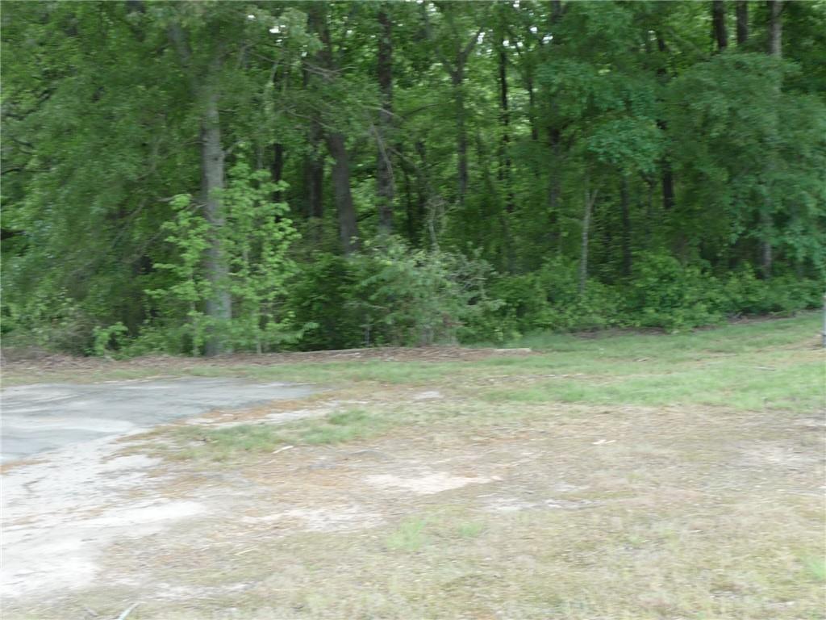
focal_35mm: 48
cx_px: 413
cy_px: 310
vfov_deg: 30.3
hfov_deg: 39.7
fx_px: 1145
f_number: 3.4
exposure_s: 1/60
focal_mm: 5
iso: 100
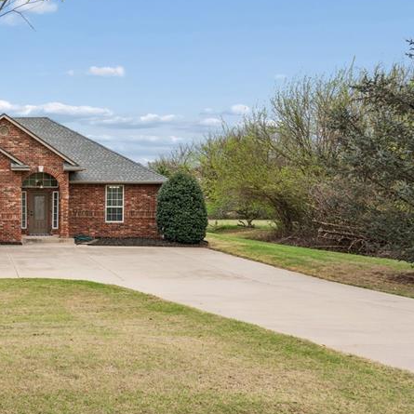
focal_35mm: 43
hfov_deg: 34.9
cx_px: -16
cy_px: 200
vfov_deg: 39.2
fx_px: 582
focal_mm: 22
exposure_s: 1/160
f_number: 7.1
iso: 200
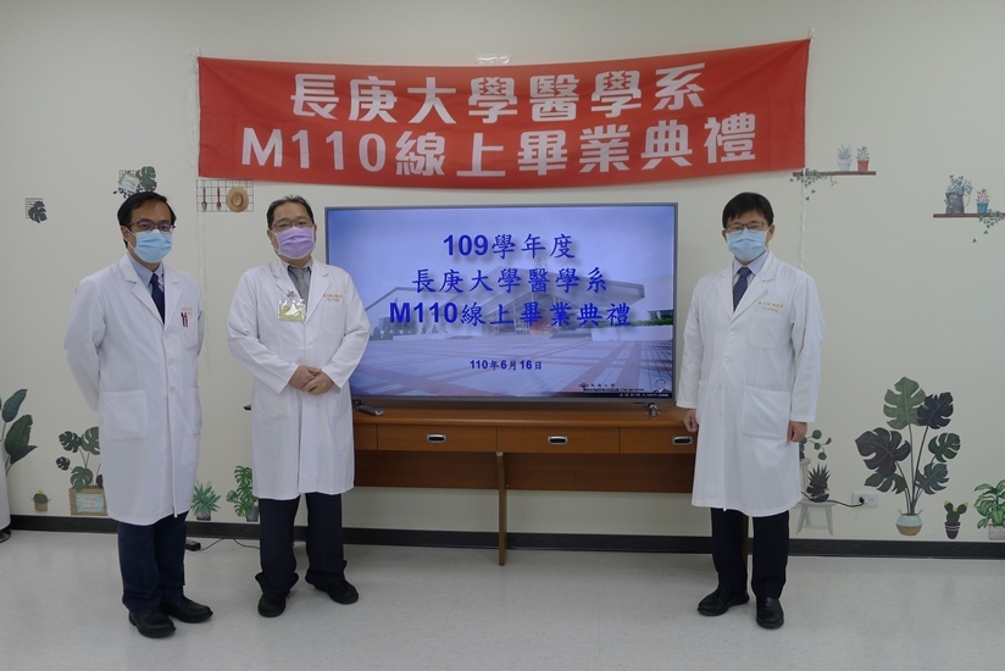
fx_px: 838
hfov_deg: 61.9
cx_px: 502
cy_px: 336
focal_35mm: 30
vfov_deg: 43.6
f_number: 2.2
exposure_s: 1/60
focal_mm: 6.4
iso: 80
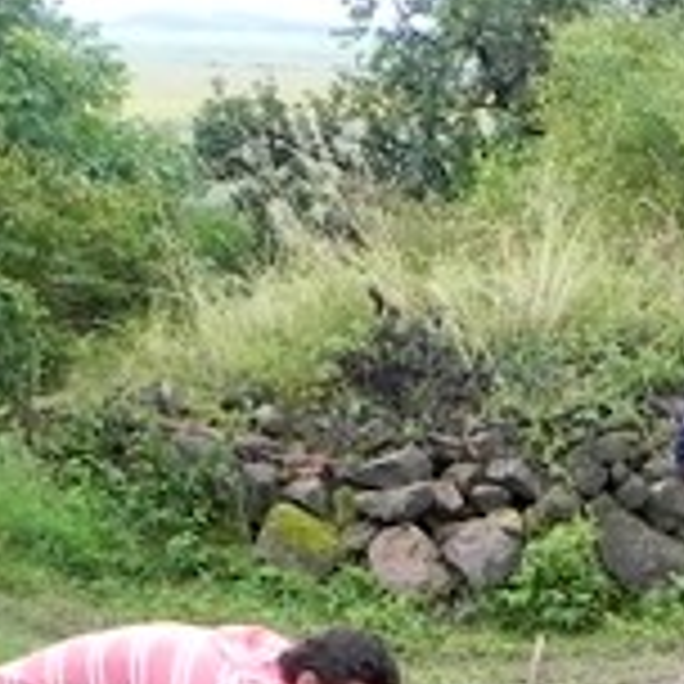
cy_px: 909
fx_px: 2705
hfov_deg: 12.9
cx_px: 1292
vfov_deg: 13.8
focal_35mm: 121
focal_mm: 4.6
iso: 160
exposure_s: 1/134
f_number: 4
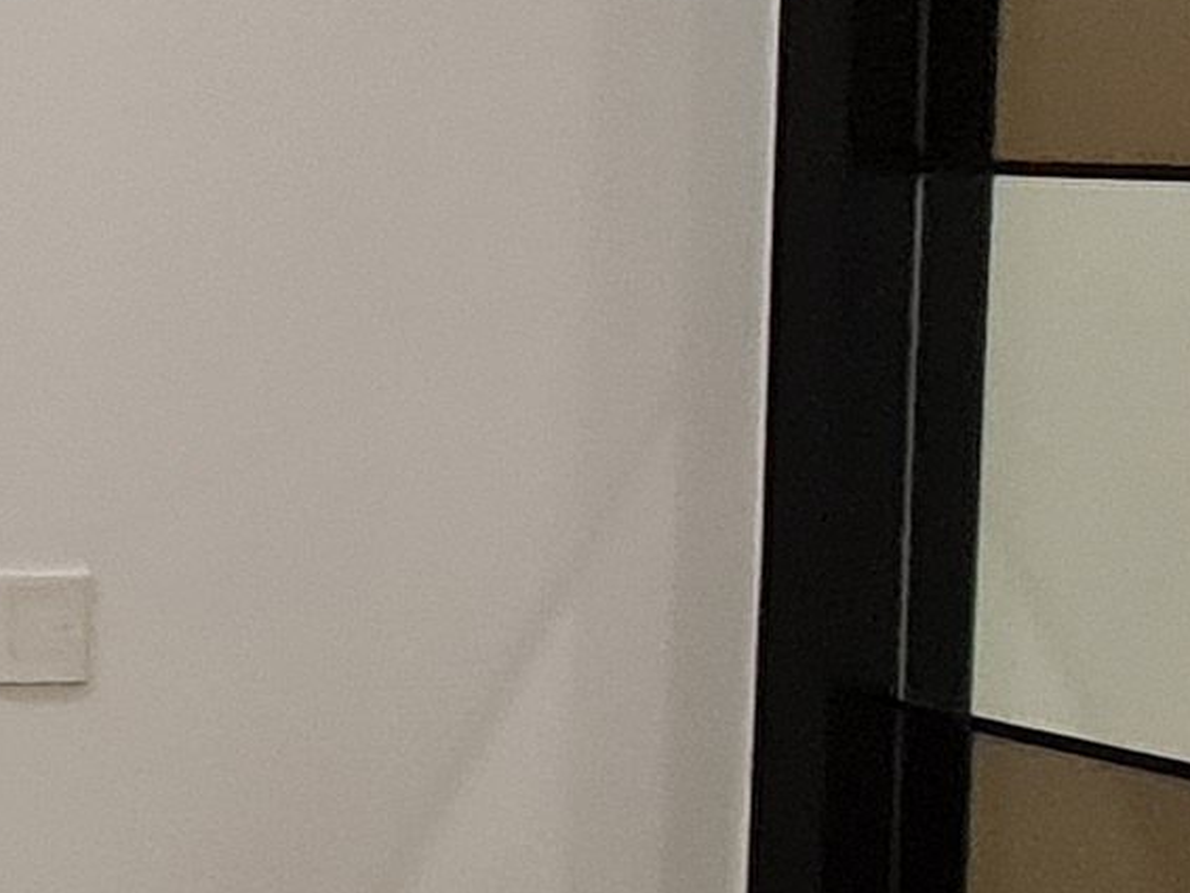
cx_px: -1921
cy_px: 331
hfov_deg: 13.3
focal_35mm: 92
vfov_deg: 16.0
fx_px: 3163
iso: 200
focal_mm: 2.2
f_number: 2.2
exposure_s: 1/50
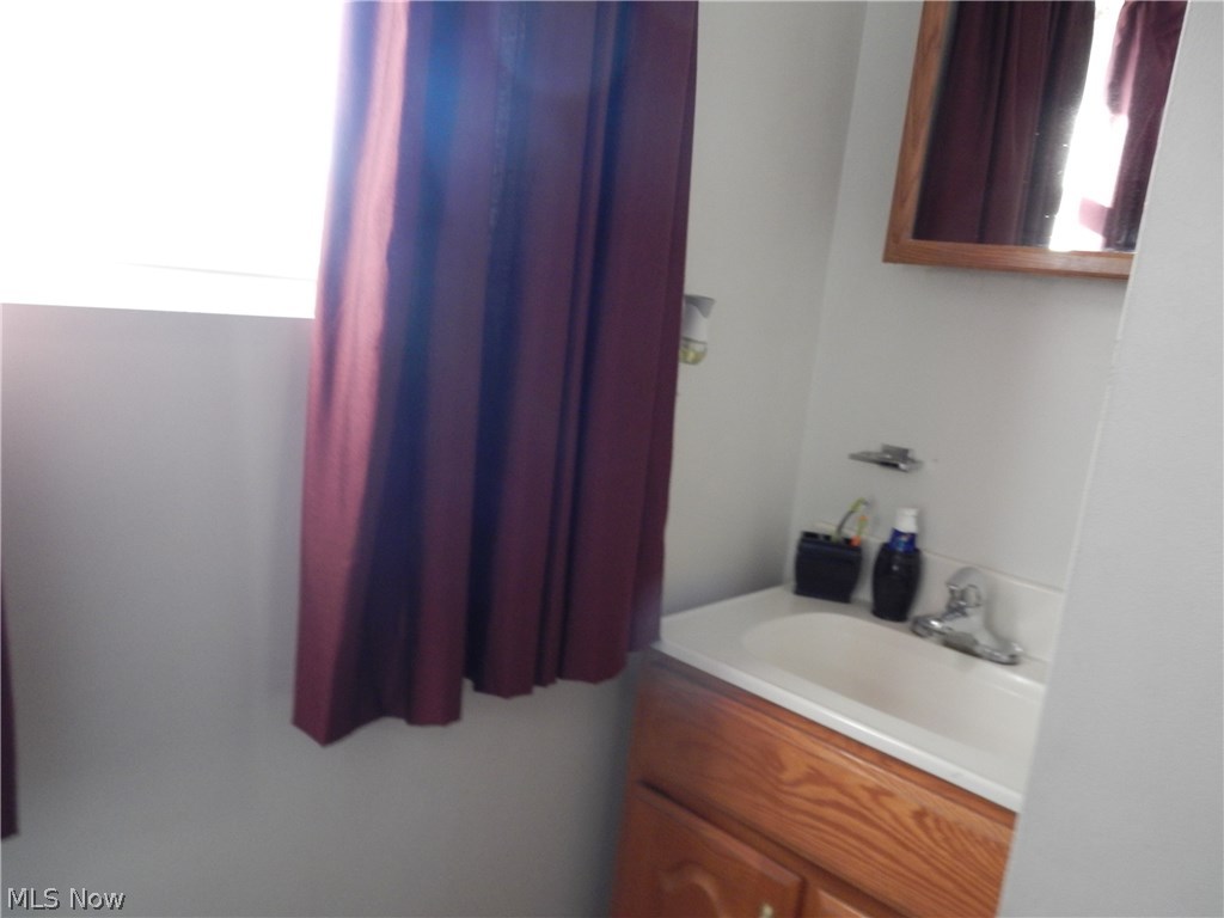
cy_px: 459
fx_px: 884
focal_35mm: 25
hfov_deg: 69.4
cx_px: 612
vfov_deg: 54.9
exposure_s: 1/25
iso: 400
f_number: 3.2
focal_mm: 4.5
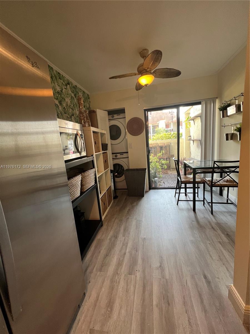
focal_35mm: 13
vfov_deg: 106.2
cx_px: 125
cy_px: 167
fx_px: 125
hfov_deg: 89.9
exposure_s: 1/60
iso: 160
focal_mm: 1.57
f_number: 1.8
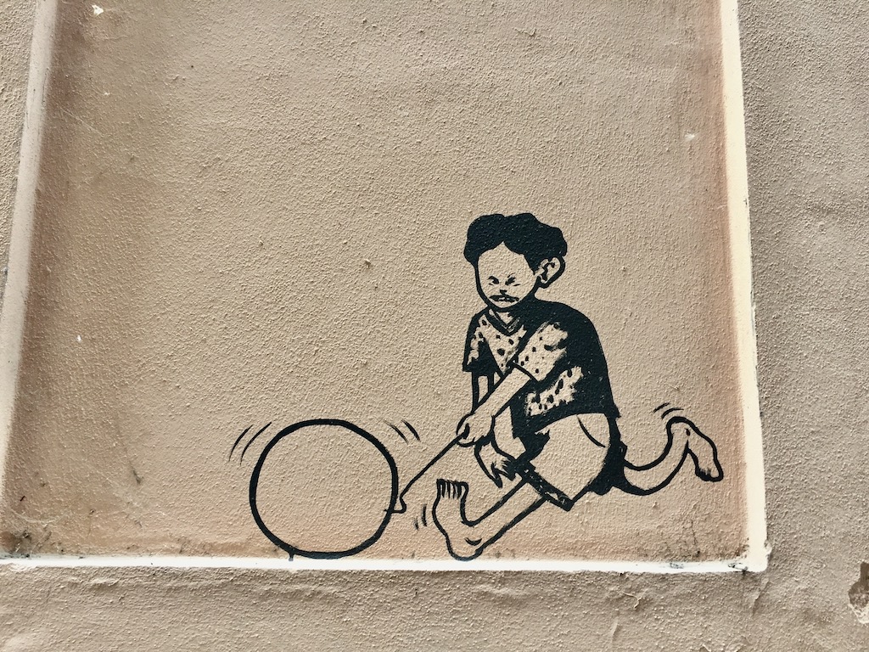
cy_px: 326
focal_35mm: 29
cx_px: 434
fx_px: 728
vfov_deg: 48.2
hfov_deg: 61.7
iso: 125
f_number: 2.2
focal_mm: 4.15
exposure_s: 1/33
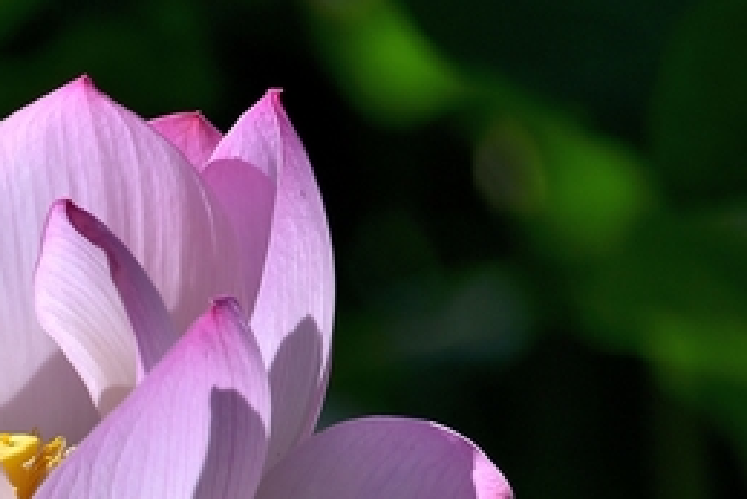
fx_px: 32034
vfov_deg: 0.9
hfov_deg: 1.3
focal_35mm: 1543
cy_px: 620
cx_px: -401
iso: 100
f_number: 11
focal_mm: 500
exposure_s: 1/500
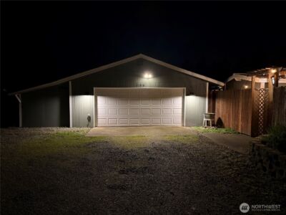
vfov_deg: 56.8
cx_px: 143
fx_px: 198
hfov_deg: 71.6
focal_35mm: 24
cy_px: 108
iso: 800
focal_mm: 6.76
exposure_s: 1/30
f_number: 1.78
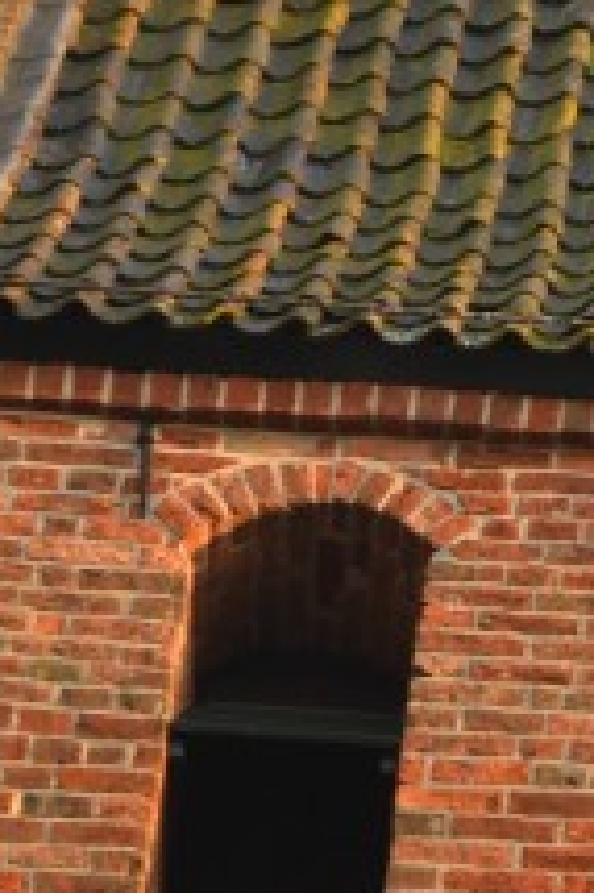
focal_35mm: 343
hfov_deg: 4.0
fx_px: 8502
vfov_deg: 6.0
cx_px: 748
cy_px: 424
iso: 220
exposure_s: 1/125
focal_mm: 48
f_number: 5.6
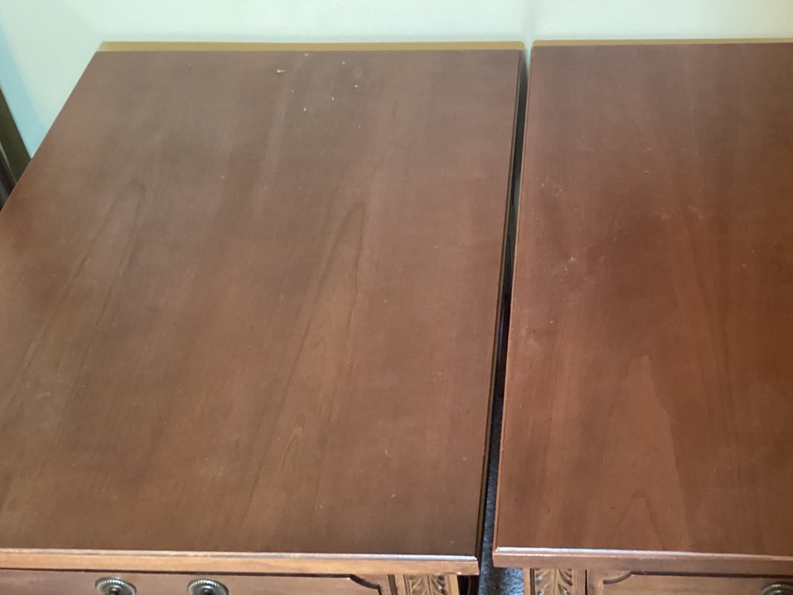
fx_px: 1123
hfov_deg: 38.5
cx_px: 524
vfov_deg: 29.6
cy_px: 256
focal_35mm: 49
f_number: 2.4
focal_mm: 3.3
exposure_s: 1/17
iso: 800
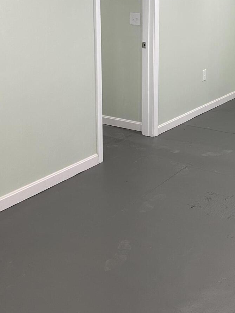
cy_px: 94
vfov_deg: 35.0
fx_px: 489
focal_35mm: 54
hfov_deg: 26.4
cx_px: 196
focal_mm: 6.86
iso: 200
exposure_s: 1/120
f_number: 1.78
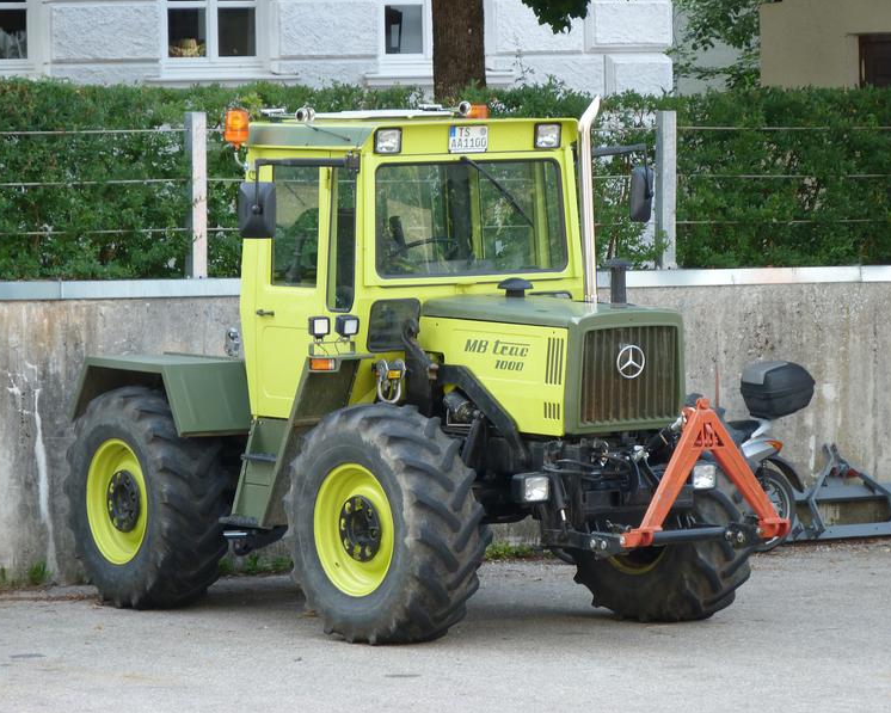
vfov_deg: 6.9
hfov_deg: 8.6
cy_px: 356
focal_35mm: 224
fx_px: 5908
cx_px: 467
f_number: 3.9
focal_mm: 38.6
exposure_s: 1/80
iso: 125
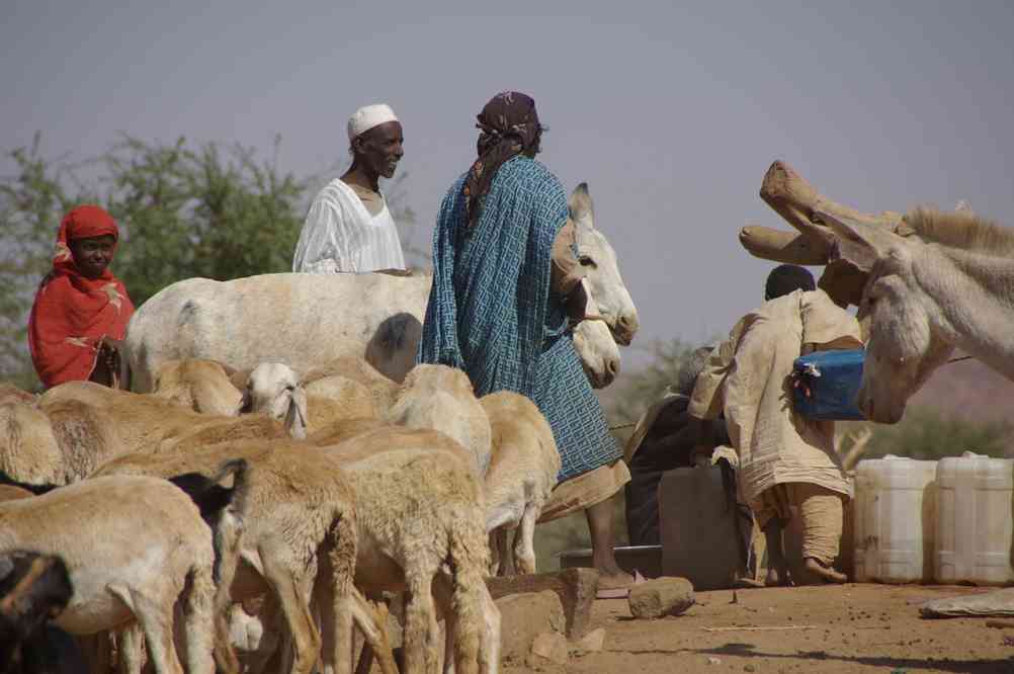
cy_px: 337
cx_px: 507
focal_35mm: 375
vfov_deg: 3.7
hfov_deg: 5.5
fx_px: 10552
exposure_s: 1/350
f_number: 8
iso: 100
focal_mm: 250
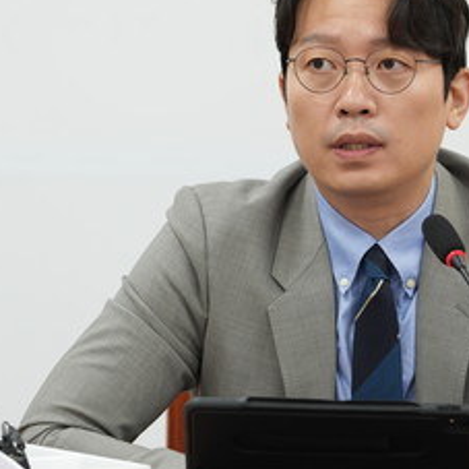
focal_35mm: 314
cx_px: 341
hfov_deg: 5.6
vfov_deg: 5.6
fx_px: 4813
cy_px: 219
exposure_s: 1/40
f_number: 4.5
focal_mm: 140
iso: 400
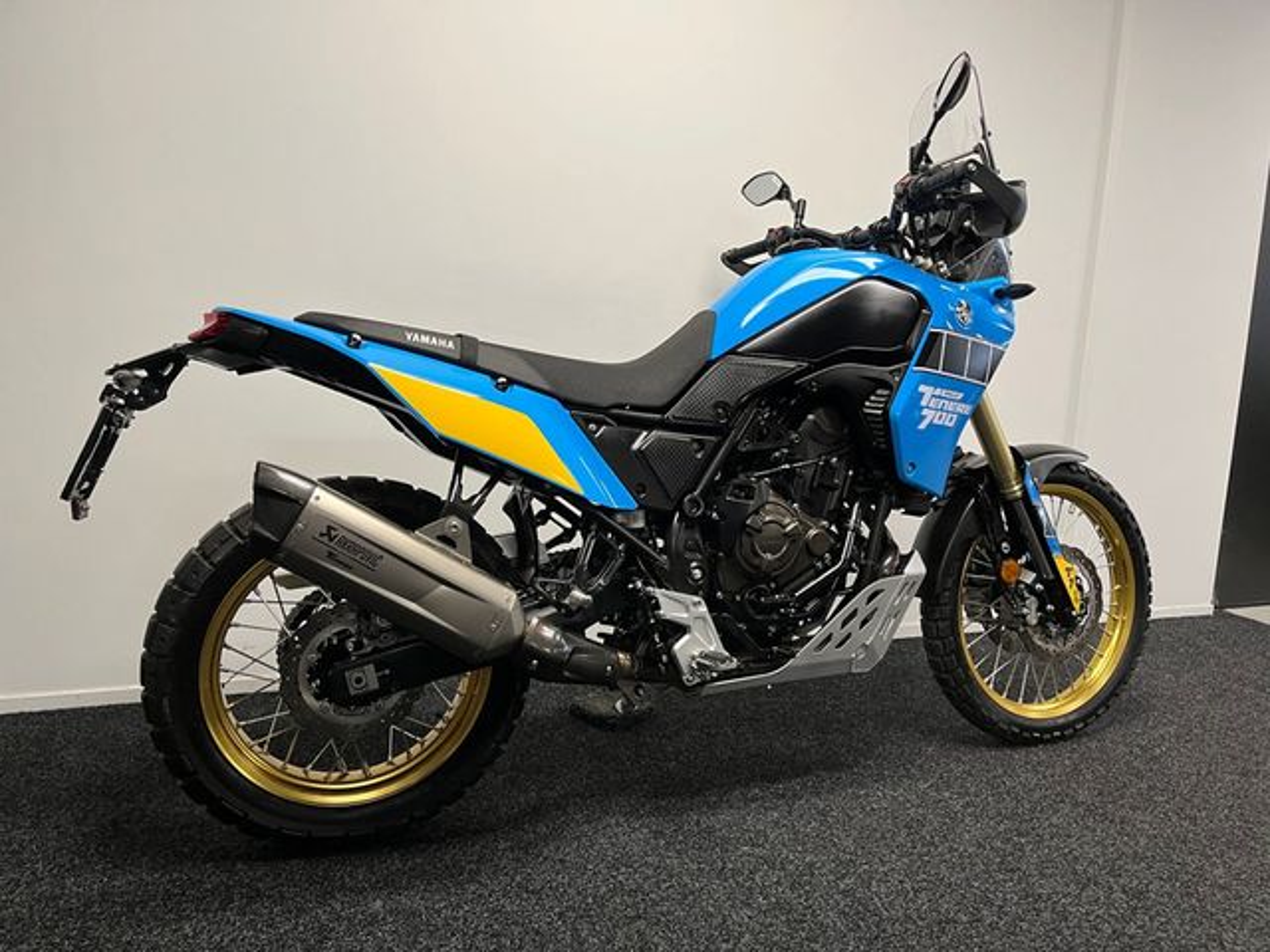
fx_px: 954
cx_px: 635
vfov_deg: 53.1
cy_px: 476
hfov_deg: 67.3
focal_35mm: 26
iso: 100
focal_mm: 5.1
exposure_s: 1/50
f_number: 1.6
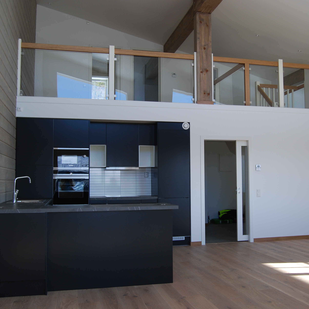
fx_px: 394
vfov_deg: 42.8
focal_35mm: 39
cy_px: 155
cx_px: 181
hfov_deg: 42.7
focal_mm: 20
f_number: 5.6
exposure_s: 1/125
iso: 160
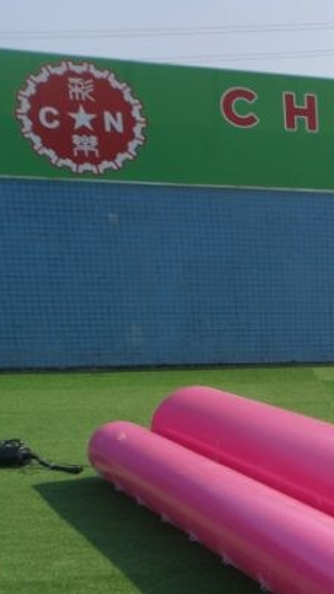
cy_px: 495
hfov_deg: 15.0
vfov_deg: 32.2
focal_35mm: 63
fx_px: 992
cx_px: 700
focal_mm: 16
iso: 100
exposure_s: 1/640
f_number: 4.5
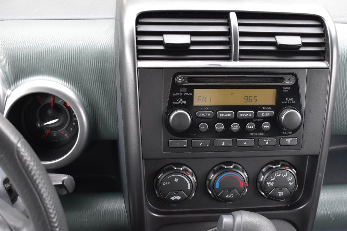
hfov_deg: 49.6
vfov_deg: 34.2
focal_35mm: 39
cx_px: 174
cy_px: 116
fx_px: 376
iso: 1600
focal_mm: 26
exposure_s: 1/15
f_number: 6.3
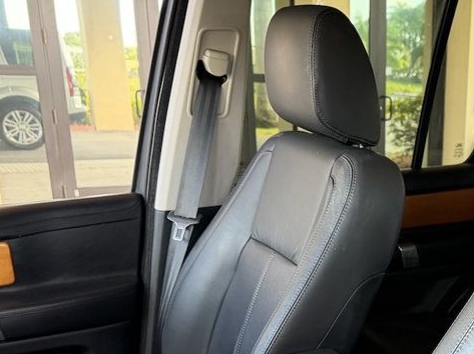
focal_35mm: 52
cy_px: 334
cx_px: 429
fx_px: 711
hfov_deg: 34.7
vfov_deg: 26.8
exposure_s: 1/97
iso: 200
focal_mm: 6.76
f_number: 1.78
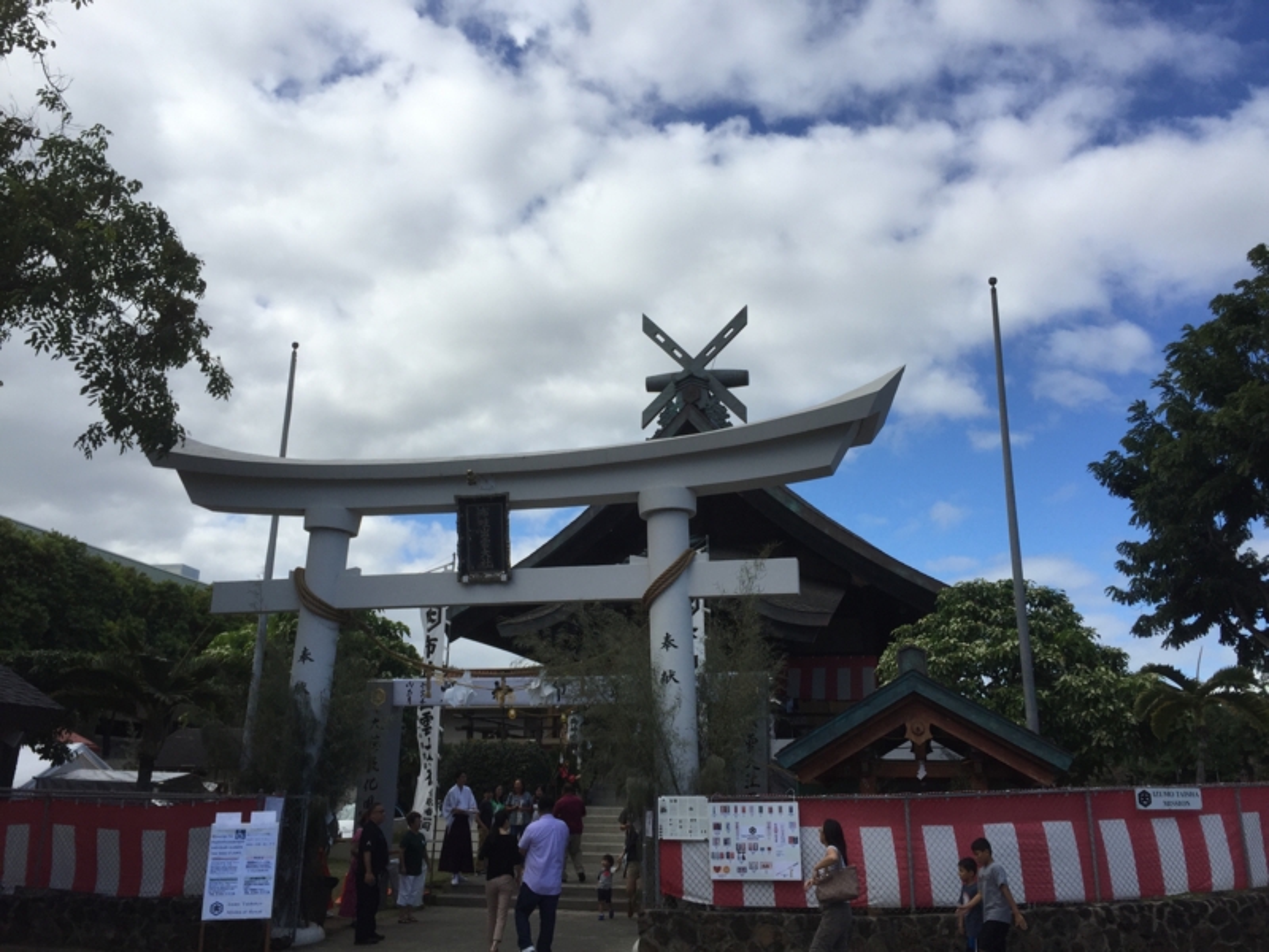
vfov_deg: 48.2
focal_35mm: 29
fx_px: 1063
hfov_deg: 61.7
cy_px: 476
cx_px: 634
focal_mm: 4.15
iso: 32
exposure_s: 1/2475
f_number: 2.2
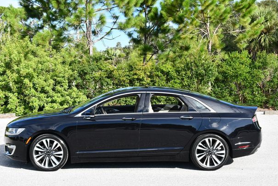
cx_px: 132
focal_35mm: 55
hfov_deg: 36.2
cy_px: 90
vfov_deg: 24.7
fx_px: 425
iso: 160
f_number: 8
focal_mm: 26
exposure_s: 1/250
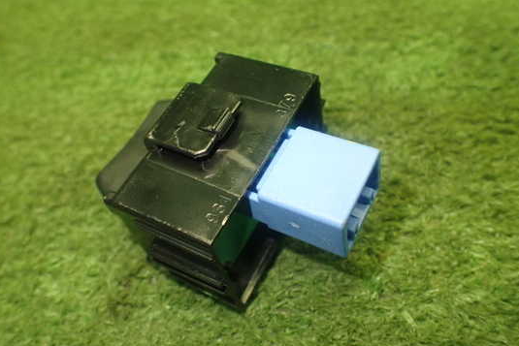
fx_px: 505
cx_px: 250
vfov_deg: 37.9
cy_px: 163
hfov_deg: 54.4
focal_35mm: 35
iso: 640
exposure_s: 1/125
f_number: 2.3
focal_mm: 5.4
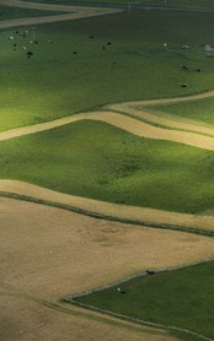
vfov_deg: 8.0
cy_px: 170
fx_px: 2442
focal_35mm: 262
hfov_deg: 5.0
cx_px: 230
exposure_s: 1/800
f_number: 8
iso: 400
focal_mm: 170
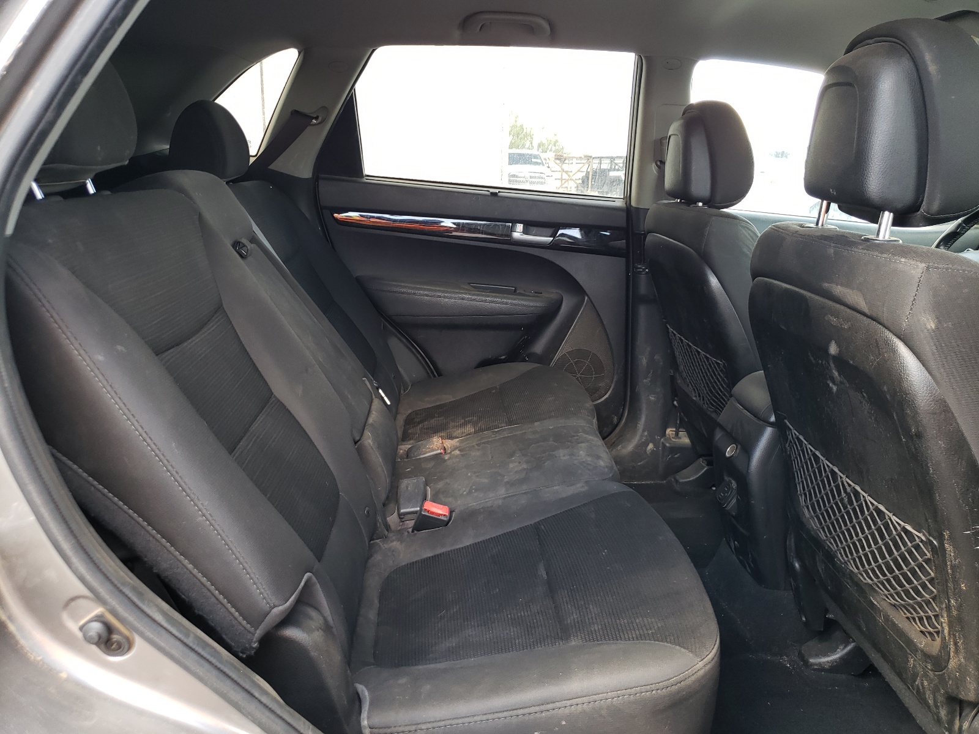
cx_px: 490
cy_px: 367
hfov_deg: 67.3
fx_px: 735
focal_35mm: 26
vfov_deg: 53.1
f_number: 1.5
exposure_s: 1/50
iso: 58
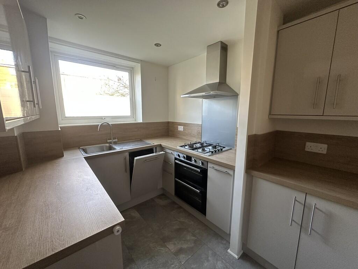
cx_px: 179
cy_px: 134
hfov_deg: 102.1
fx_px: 145
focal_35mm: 14
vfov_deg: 85.7
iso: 320
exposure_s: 1/98
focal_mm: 2.22
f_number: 2.2
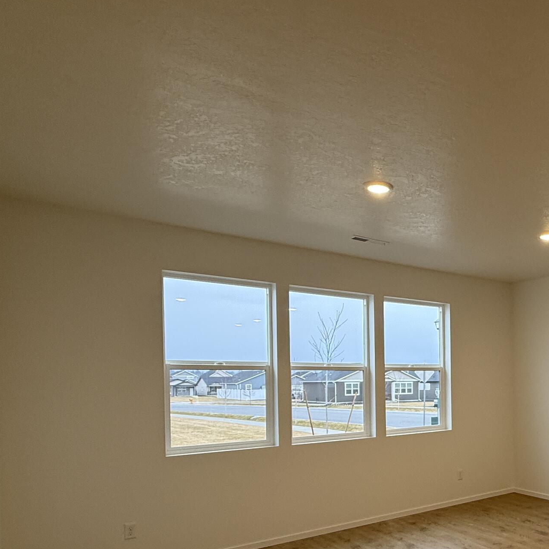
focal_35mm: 29
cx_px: 497
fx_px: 520
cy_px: 389
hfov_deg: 49.4
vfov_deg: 53.9
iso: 125
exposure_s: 1/120
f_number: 2.2
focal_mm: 2.22
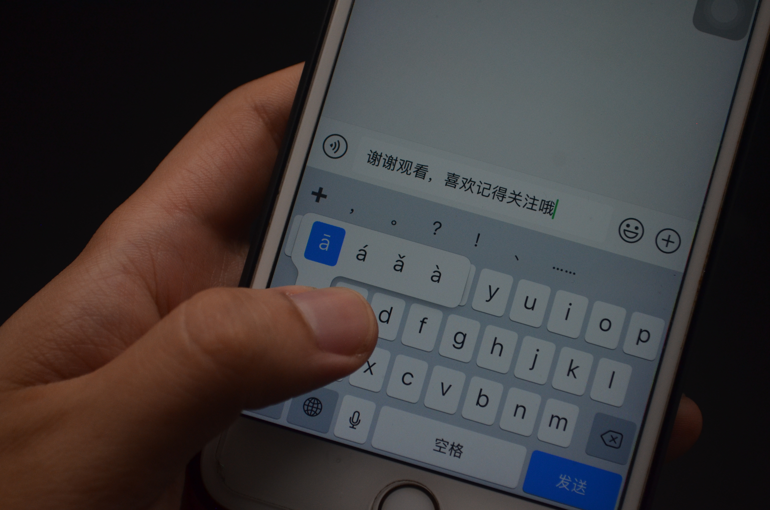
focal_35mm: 68
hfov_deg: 29.9
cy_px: 255
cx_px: 385
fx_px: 1441
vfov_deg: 20.1
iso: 640
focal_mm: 45
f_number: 5.3
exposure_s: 1/1000
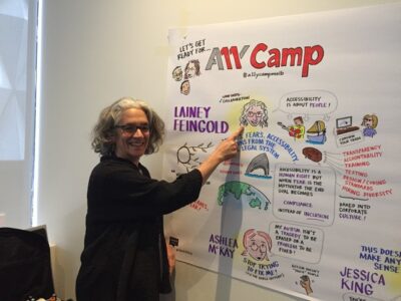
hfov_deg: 61.7
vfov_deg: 48.2
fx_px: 336
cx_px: 200
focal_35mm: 29
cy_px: 150
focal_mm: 4.15
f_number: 2.2
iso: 320
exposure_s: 1/33
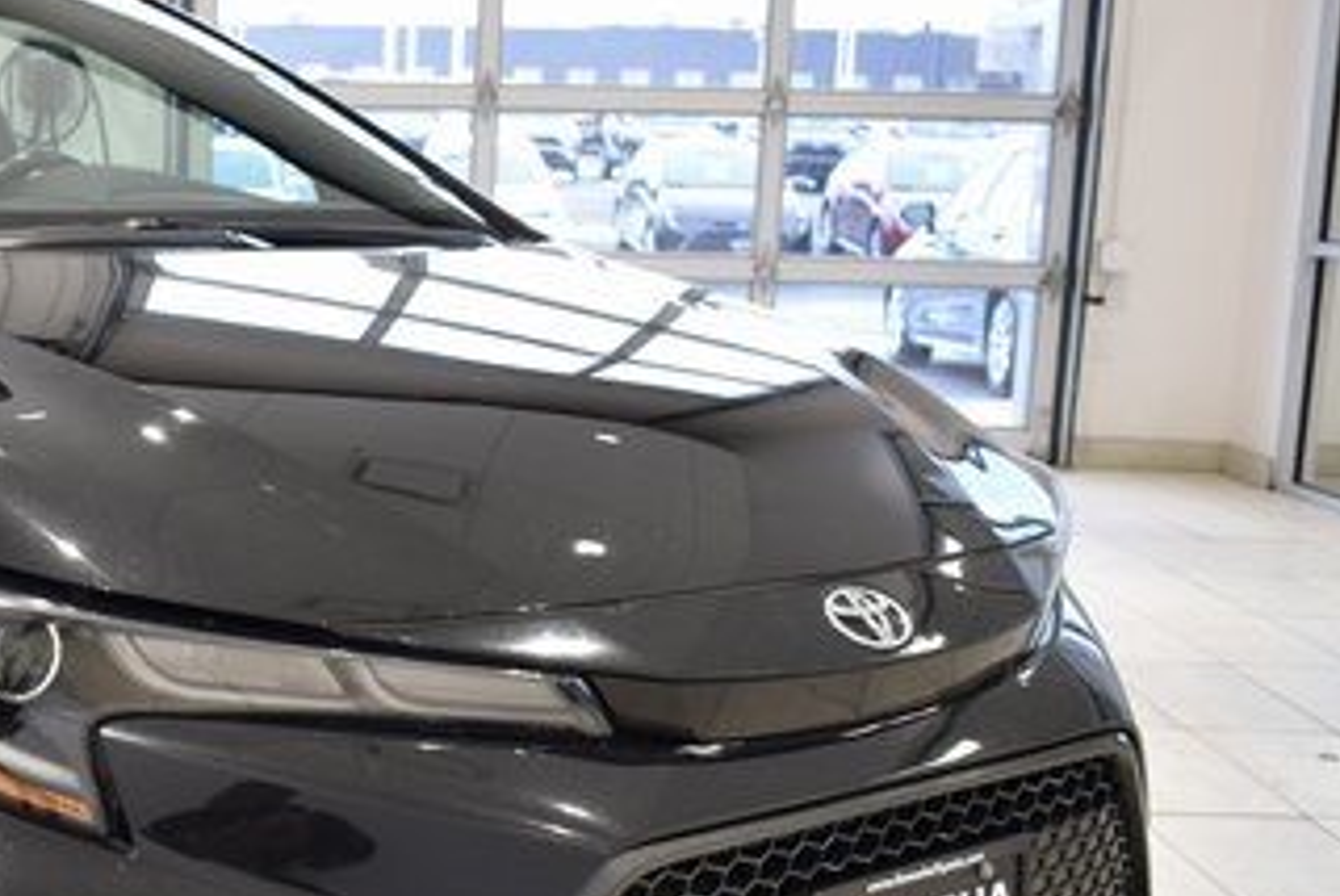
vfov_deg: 22.5
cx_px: 46
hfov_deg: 31.2
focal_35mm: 60
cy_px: 643
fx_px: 2235
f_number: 3.8
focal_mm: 20
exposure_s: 1/30
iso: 250
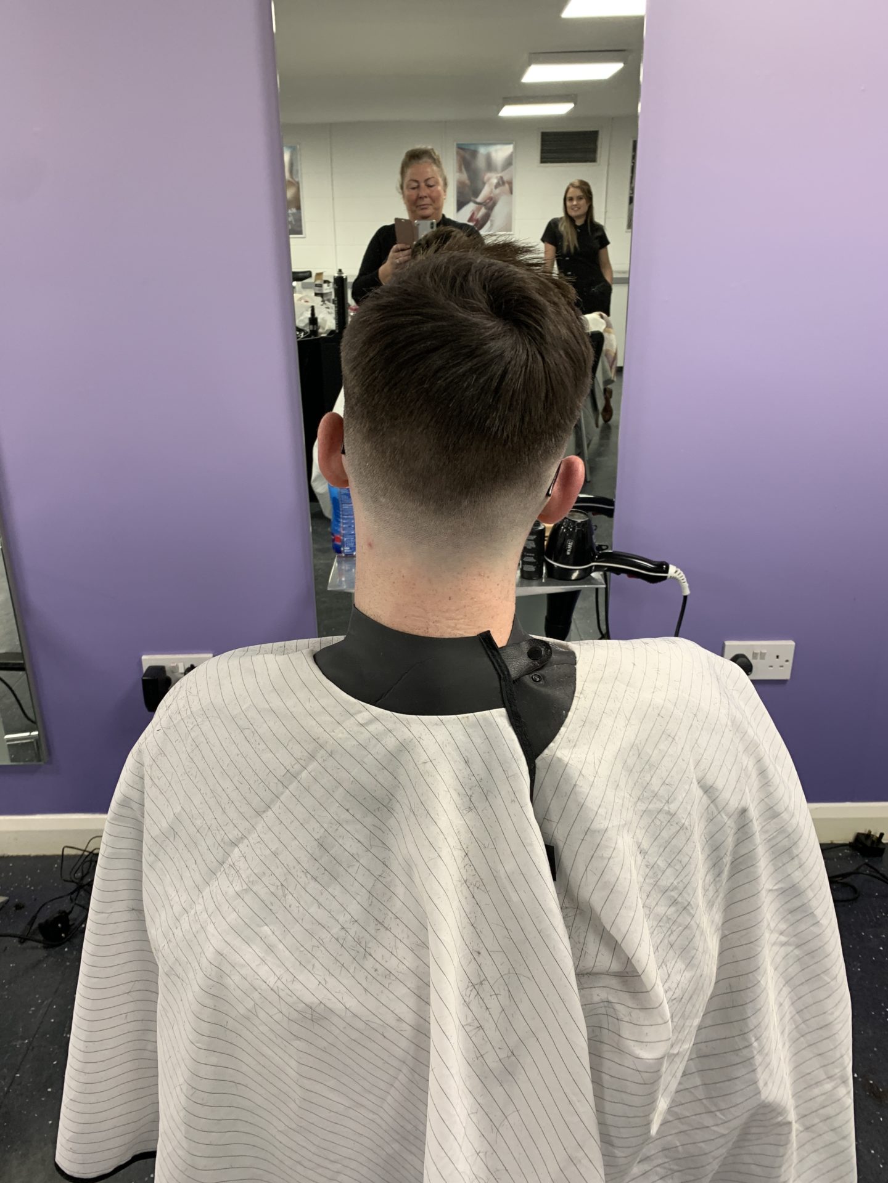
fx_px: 889
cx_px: 444
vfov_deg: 67.3
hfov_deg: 53.1
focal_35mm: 26
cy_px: 592
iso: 80
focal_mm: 4.25
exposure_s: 1/50
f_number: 1.8
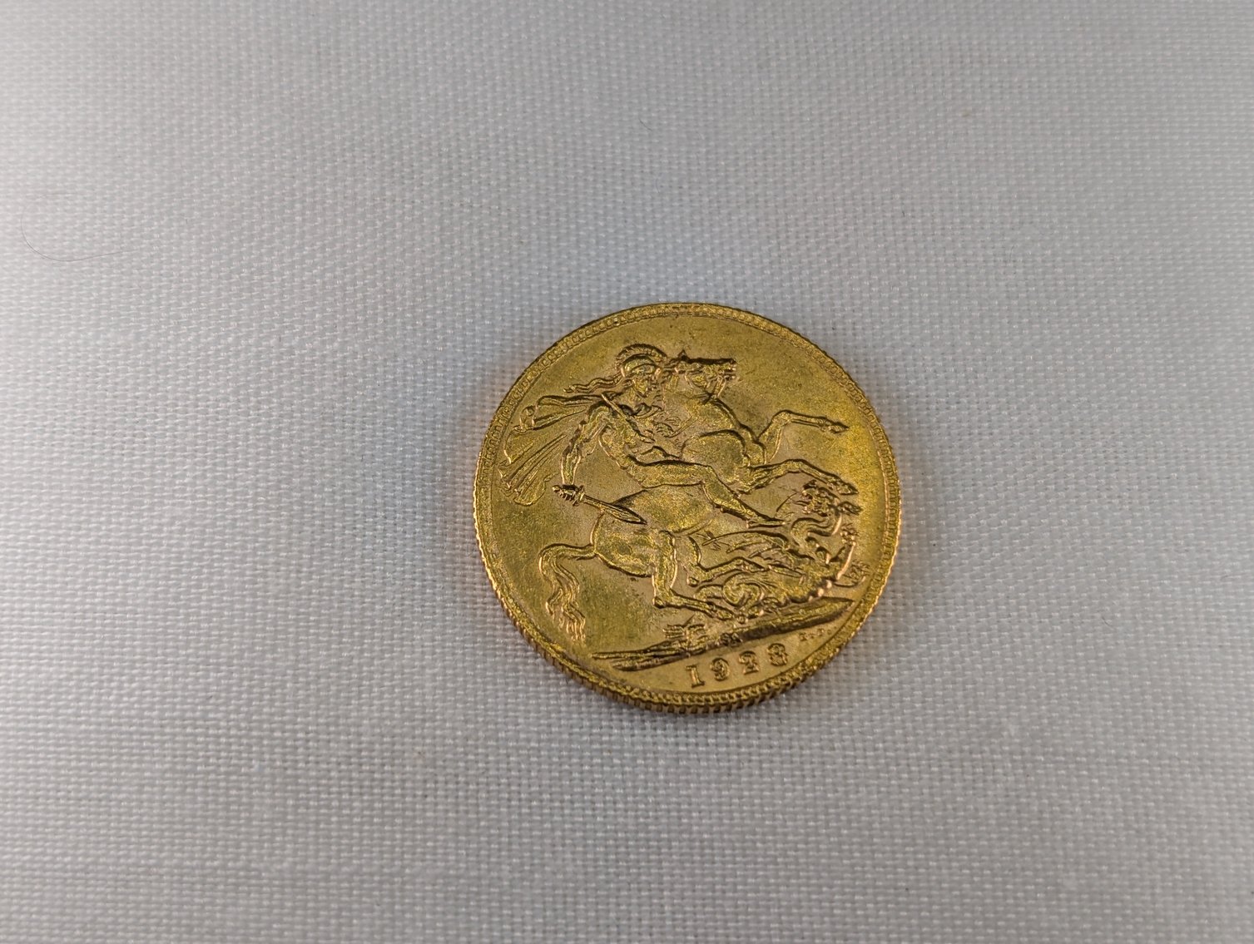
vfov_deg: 29.8
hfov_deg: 38.9
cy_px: 472
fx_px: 1778
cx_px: 627
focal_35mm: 49
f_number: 1.68
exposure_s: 1/789
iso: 20
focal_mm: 6.9
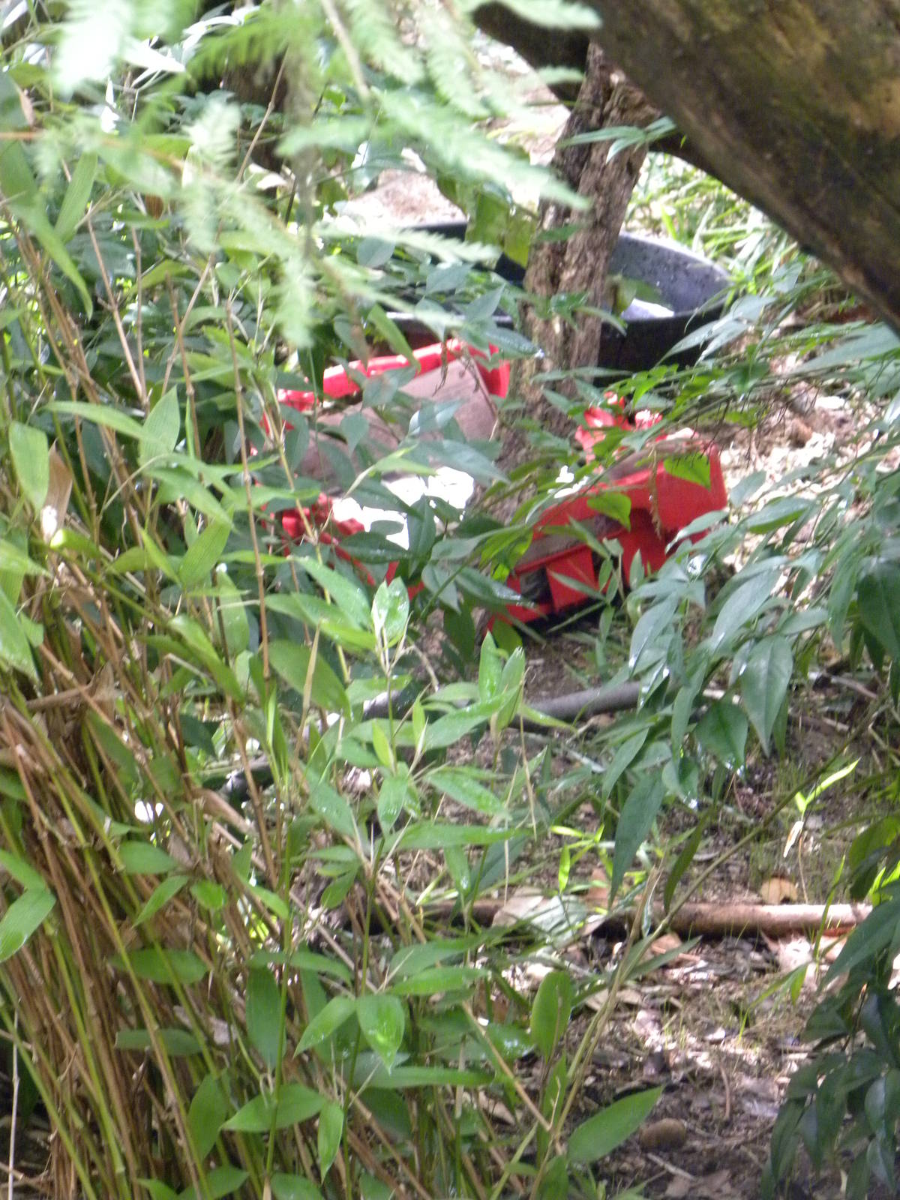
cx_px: 450
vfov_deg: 12.2
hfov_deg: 9.2
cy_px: 600
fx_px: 5616
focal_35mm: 162
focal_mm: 28.8
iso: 400
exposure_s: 1/38.5
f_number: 4.5
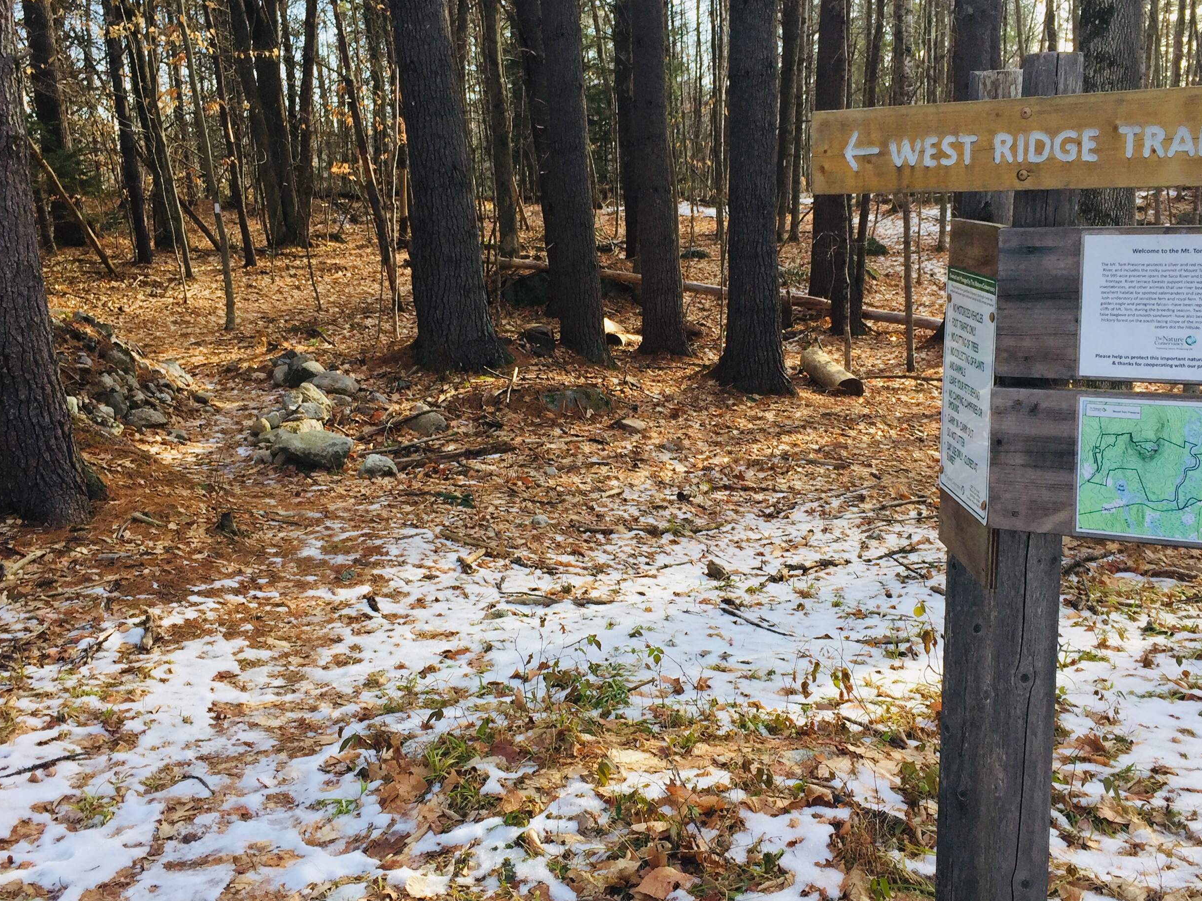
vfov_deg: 36.8
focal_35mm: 39
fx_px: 1354
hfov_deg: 47.8
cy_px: 447
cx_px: 637
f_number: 2.2
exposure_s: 1/237
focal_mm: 4.15
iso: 32
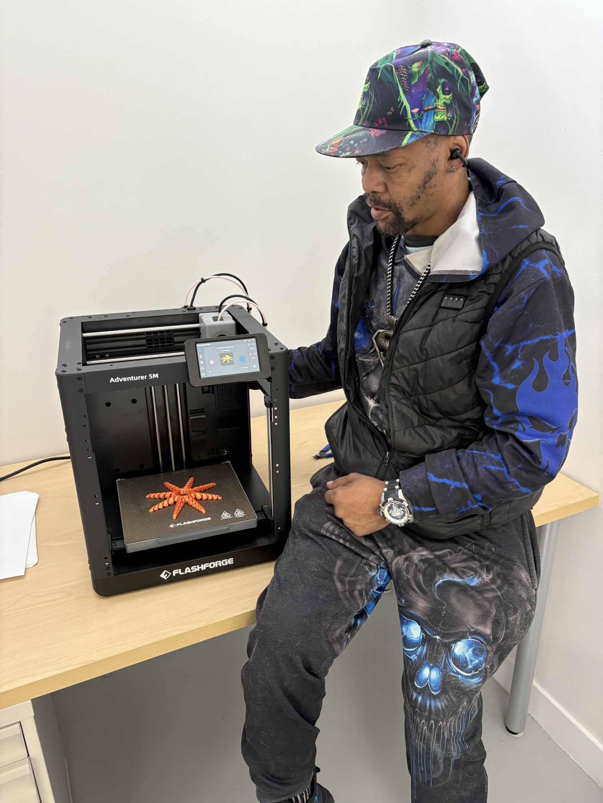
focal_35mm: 26
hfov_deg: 53.1
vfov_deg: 67.3
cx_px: 302
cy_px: 402
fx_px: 604
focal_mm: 5.96
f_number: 1.6
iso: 160
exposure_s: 1/60
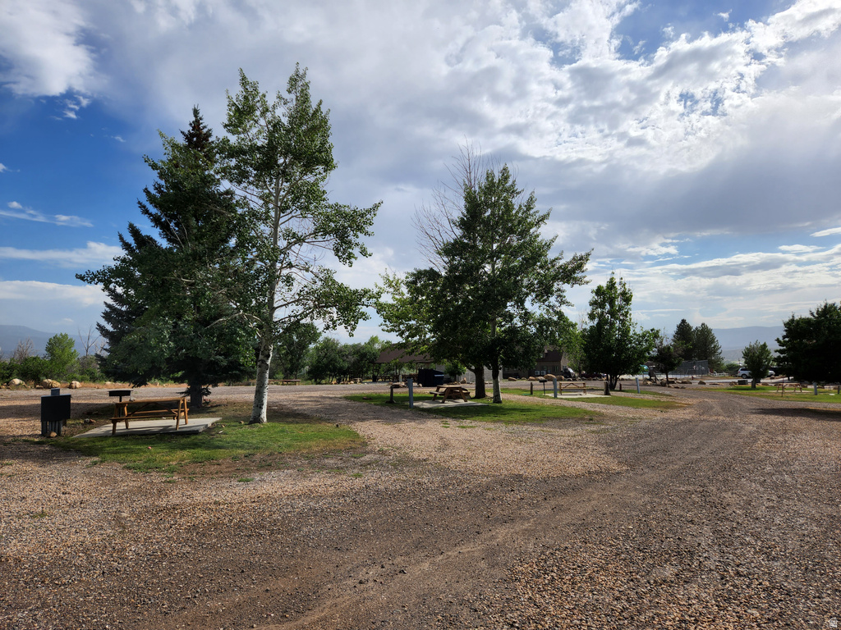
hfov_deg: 73.9
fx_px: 559
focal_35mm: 23
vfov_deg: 58.9
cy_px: 315
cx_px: 420
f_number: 1.8
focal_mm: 5.4
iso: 20
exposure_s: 1/2621
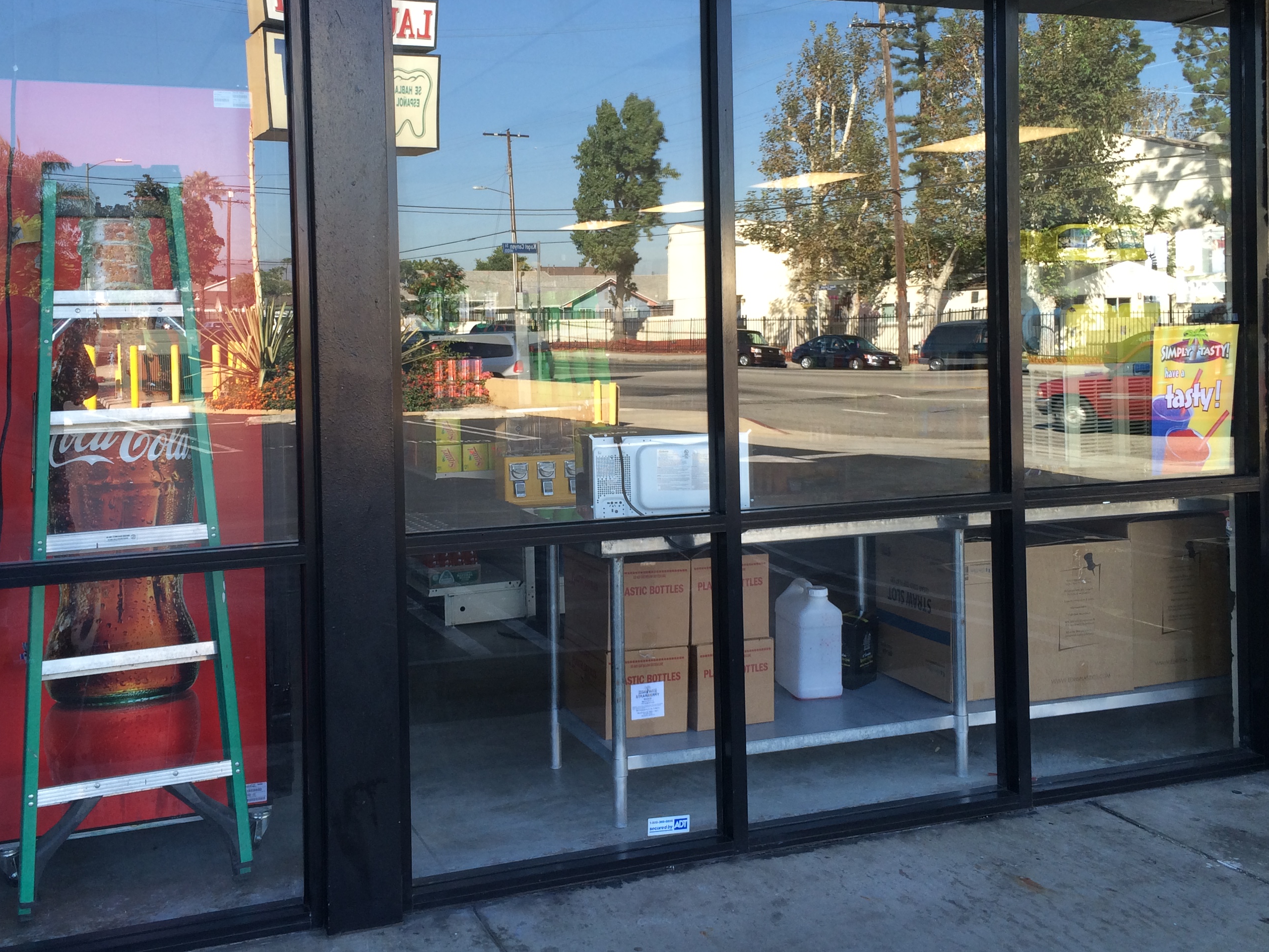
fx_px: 1357
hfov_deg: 50.0
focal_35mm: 37
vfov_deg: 38.4
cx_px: 569
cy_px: 360
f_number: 2.2
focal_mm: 4.15
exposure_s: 1/124
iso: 32
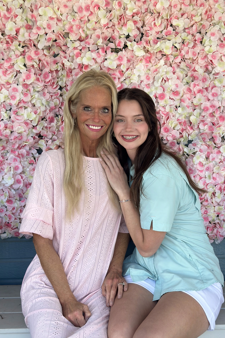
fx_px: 469
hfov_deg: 27.0
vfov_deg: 39.6
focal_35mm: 50
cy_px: 169
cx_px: 123
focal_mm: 6.86
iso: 80
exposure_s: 1/762
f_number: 1.78
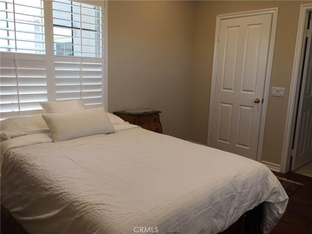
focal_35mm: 29
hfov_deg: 61.7
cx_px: 156
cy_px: 117
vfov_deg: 48.2
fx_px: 261
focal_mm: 4.15
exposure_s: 1/40
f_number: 2.2
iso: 32
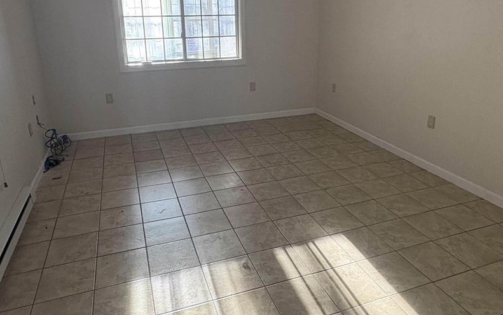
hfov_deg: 68.4
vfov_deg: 45.7
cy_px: 120
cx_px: 252
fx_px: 370
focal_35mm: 27
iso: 250
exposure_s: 1/60
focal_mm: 2.22
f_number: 2.2
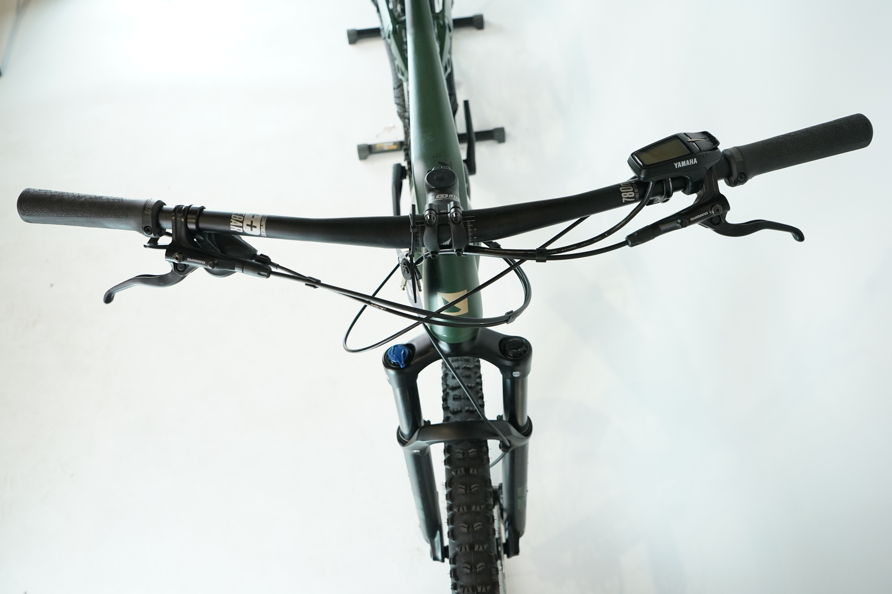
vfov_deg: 46.4
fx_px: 694
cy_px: 297
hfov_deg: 65.5
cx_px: 446
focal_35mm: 28
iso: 2000
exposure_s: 1/200
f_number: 5.6
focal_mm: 28
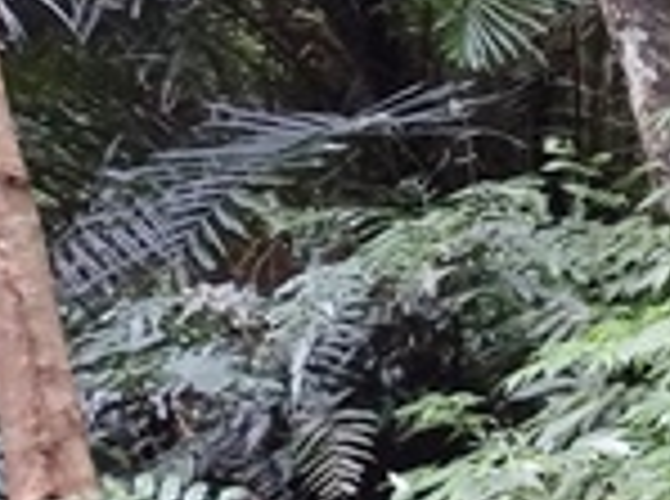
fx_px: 1950
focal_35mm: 101
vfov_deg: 14.2
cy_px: -59
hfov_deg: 16.8
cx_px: 1129
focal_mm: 4.6
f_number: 1.8
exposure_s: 1/24
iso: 320
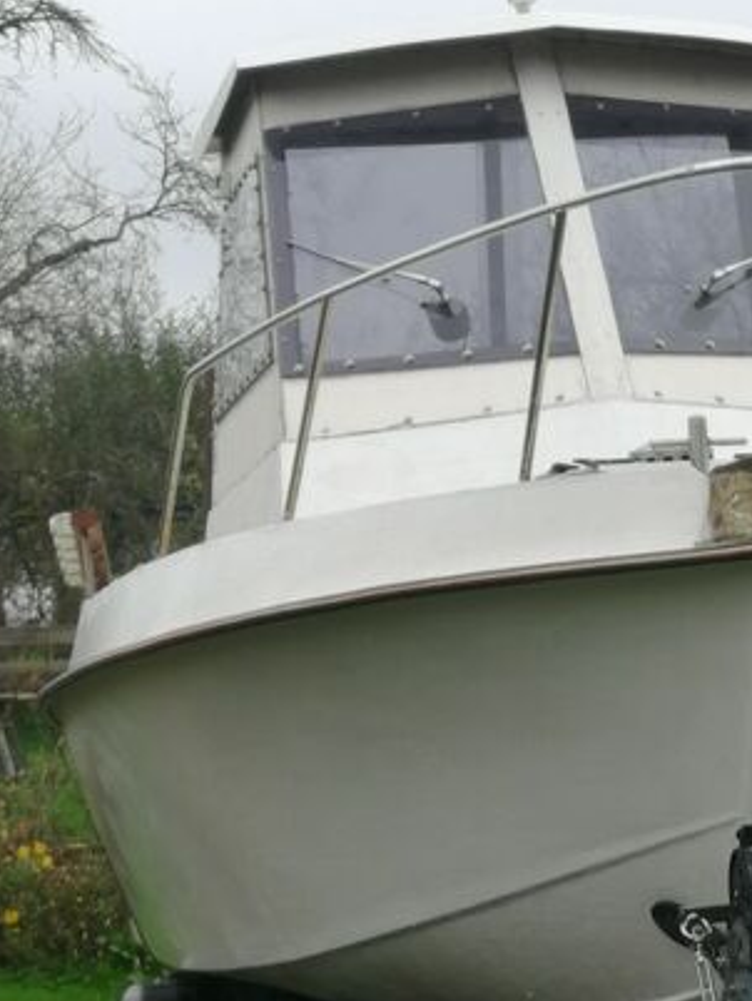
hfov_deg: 11.2
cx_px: 575
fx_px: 3819
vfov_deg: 14.9
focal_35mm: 132
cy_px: 769
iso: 50
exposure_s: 1/162
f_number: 1.8
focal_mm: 3.95
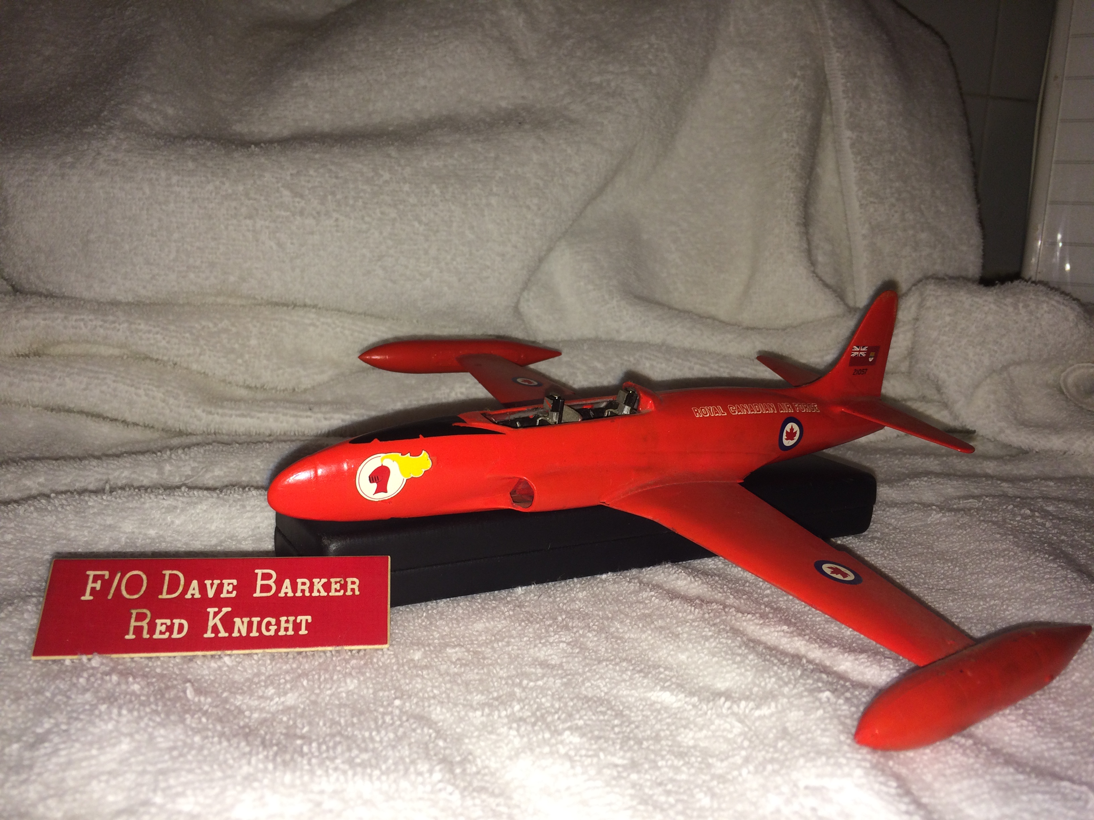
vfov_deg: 48.2
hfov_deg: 61.7
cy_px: 410
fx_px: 917
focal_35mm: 29
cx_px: 547
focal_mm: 4.15
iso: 32
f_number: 2.2
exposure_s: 1/74
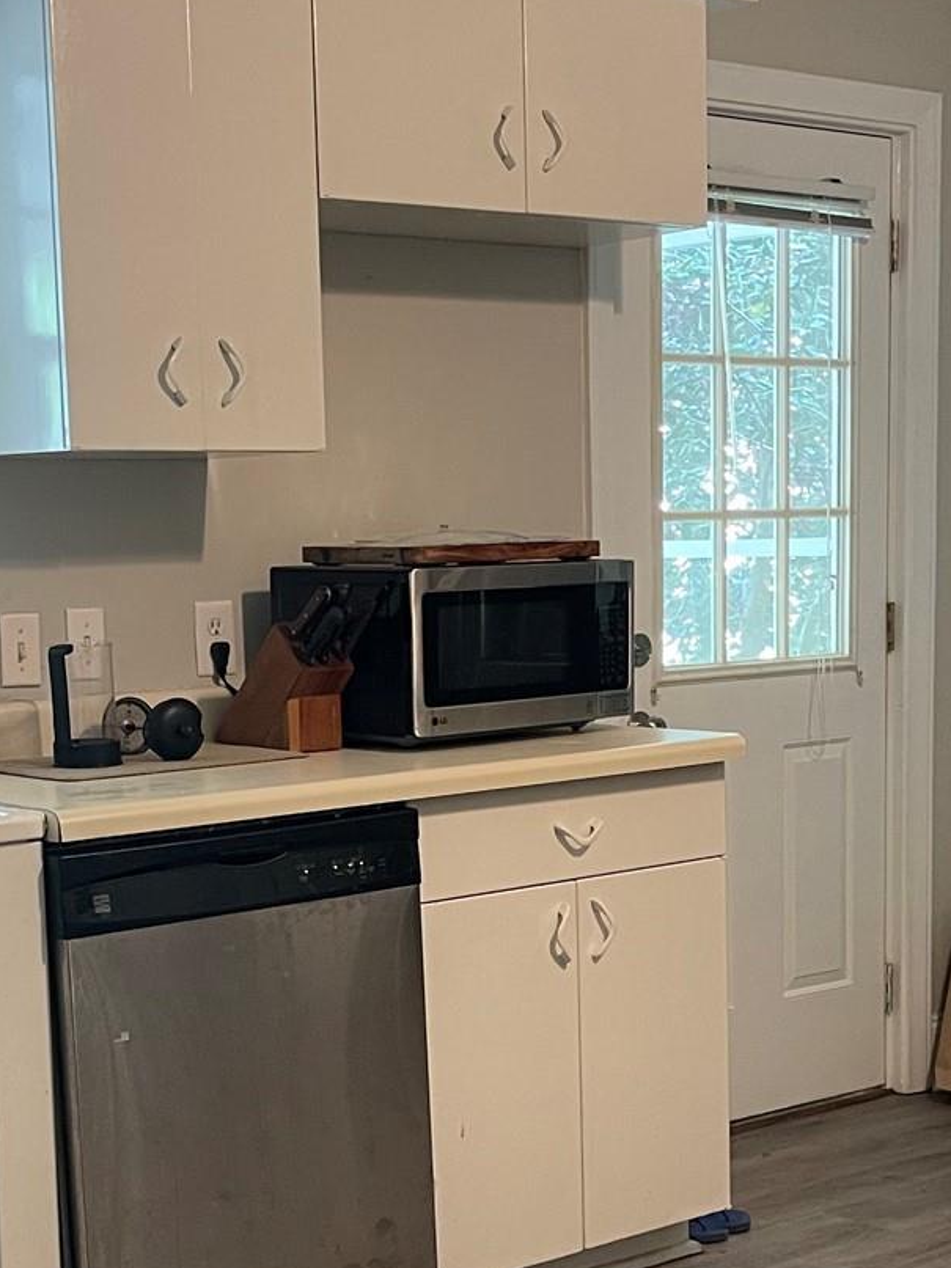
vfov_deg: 29.1
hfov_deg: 22.2
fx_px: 2418
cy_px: 889
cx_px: 473
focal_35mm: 66
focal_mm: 5.1
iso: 320
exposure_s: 1/60
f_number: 1.6
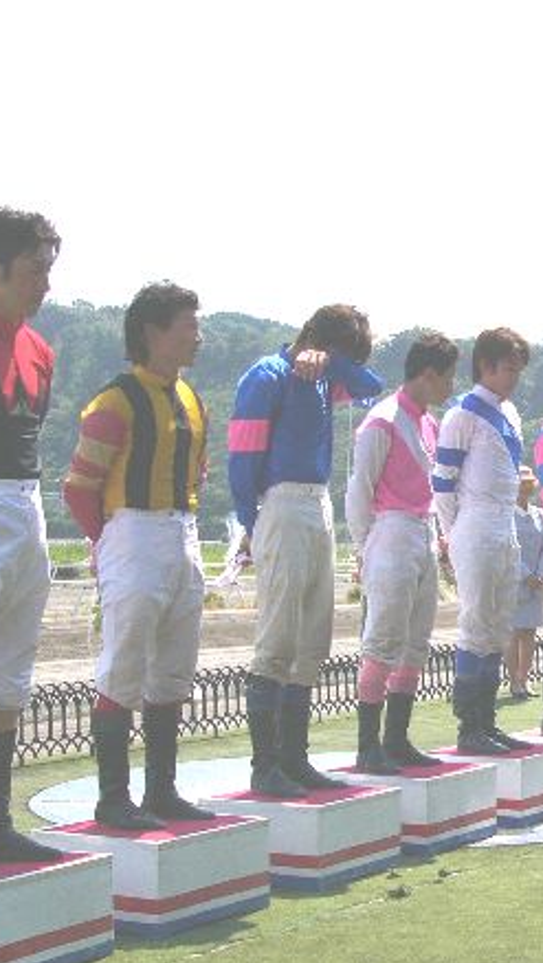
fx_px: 1788
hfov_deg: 17.0
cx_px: 492
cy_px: 499
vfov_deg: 30.1
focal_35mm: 70
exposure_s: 1/1300
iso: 50
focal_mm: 7.4
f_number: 5.6
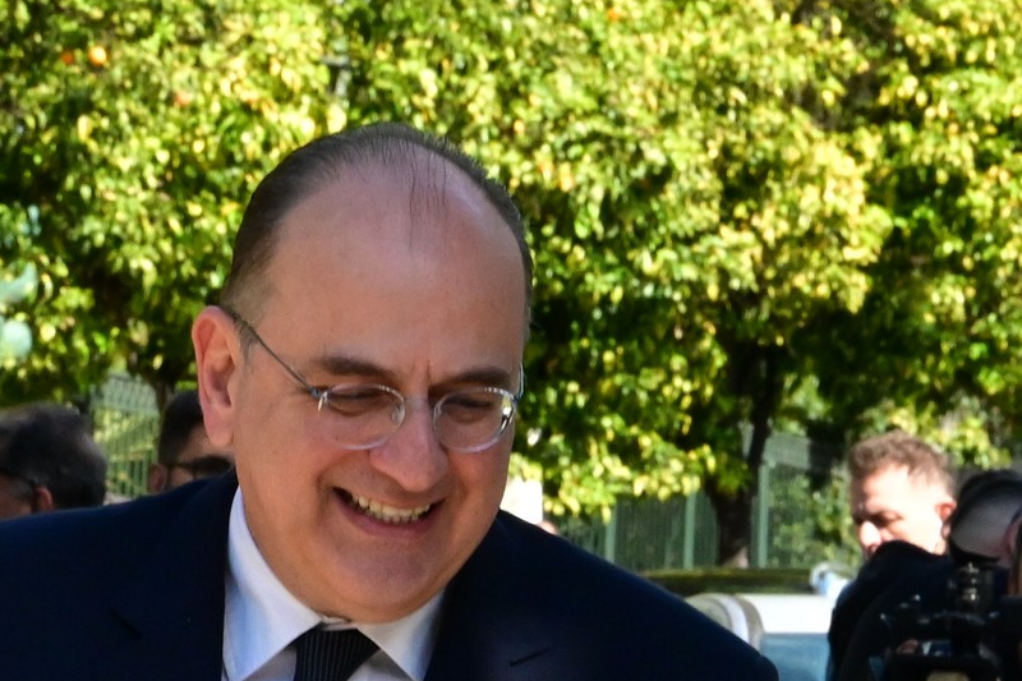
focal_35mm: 159
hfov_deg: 12.9
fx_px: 4513
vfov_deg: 8.6
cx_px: 314
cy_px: 505
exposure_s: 1/800
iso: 2500
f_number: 13
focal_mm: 71
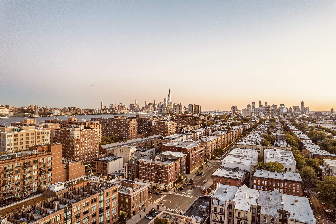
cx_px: 168
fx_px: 205
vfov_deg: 57.2
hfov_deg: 78.6
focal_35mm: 22
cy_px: 112
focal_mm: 8.38
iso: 110
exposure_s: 1/15
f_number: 2.8
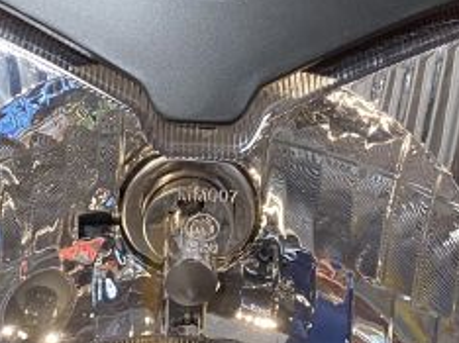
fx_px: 1563
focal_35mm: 118
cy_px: 297
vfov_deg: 12.5
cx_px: 157
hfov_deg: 16.7
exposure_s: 1/50
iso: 80
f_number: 1.8
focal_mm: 4.25
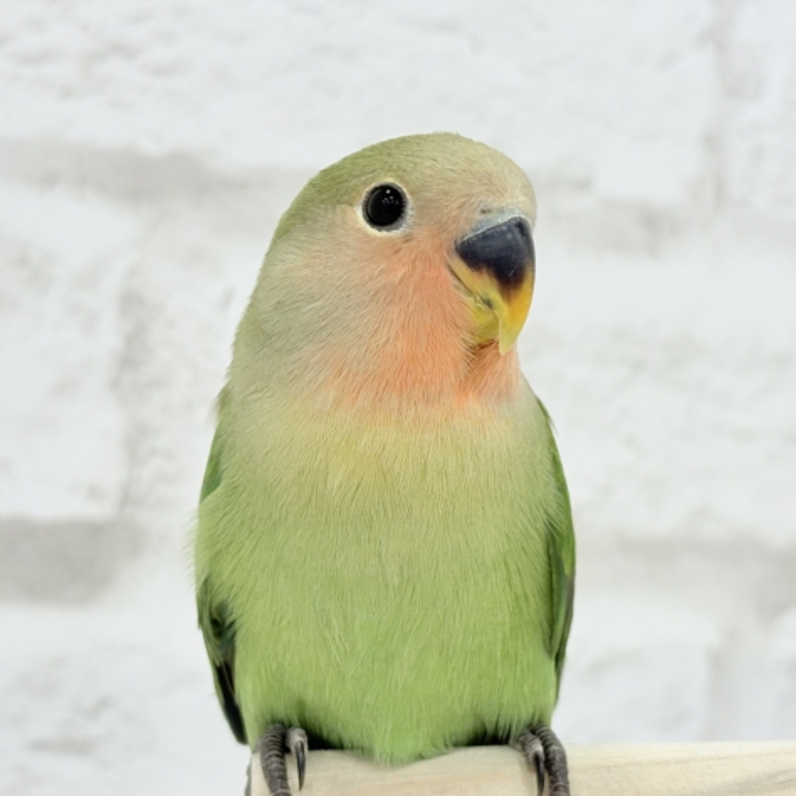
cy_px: 398
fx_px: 1613
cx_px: 435
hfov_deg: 27.7
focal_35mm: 62
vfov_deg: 27.7
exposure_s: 1/50
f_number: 1.6
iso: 40
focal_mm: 5.96
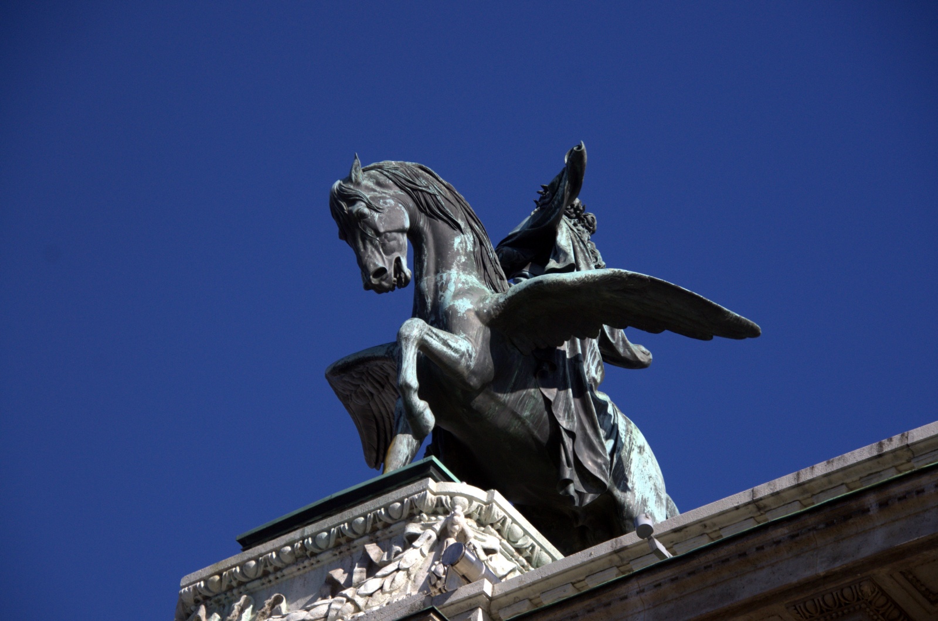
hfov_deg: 11.3
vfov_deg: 7.5
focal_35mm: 183
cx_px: 469
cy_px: 310
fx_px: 4759
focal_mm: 122
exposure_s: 1/250
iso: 500
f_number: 5.6
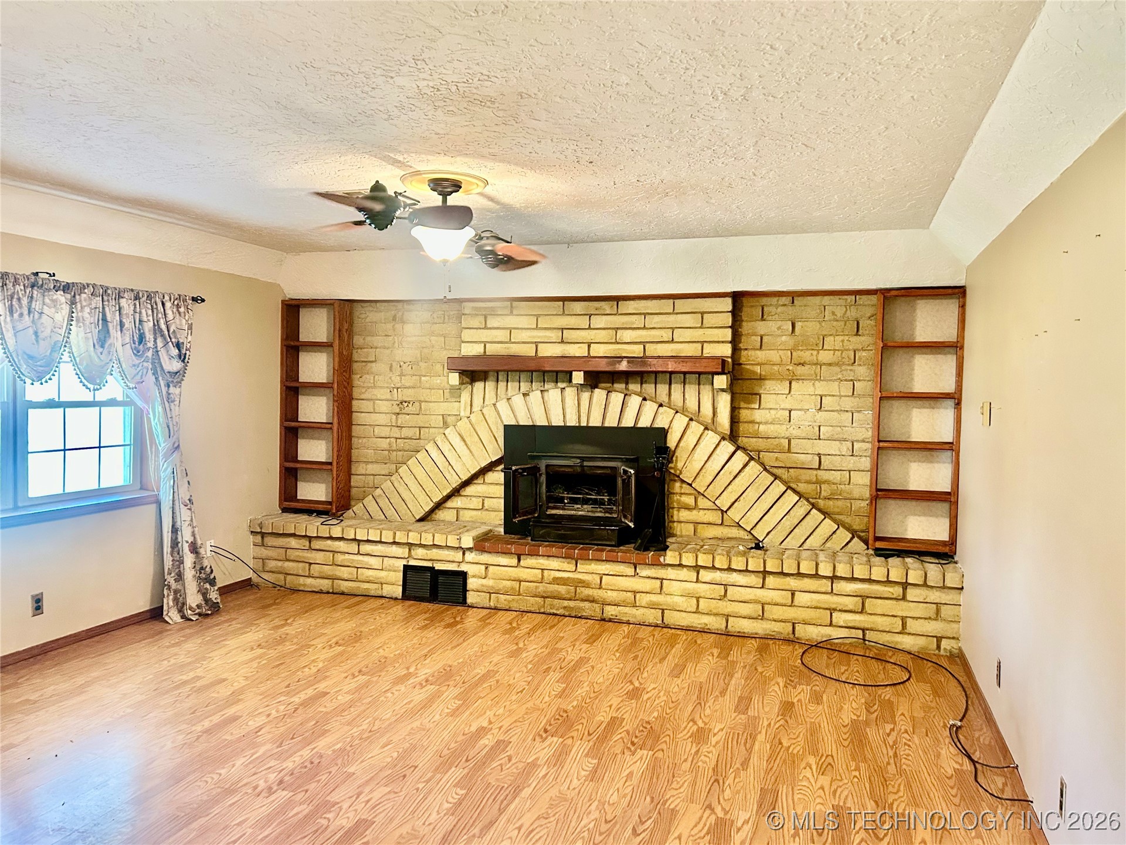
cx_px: 563
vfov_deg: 53.1
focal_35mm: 26
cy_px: 422
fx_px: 846
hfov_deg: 67.3
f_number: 1.5
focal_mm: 5.7
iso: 500
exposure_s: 1/40
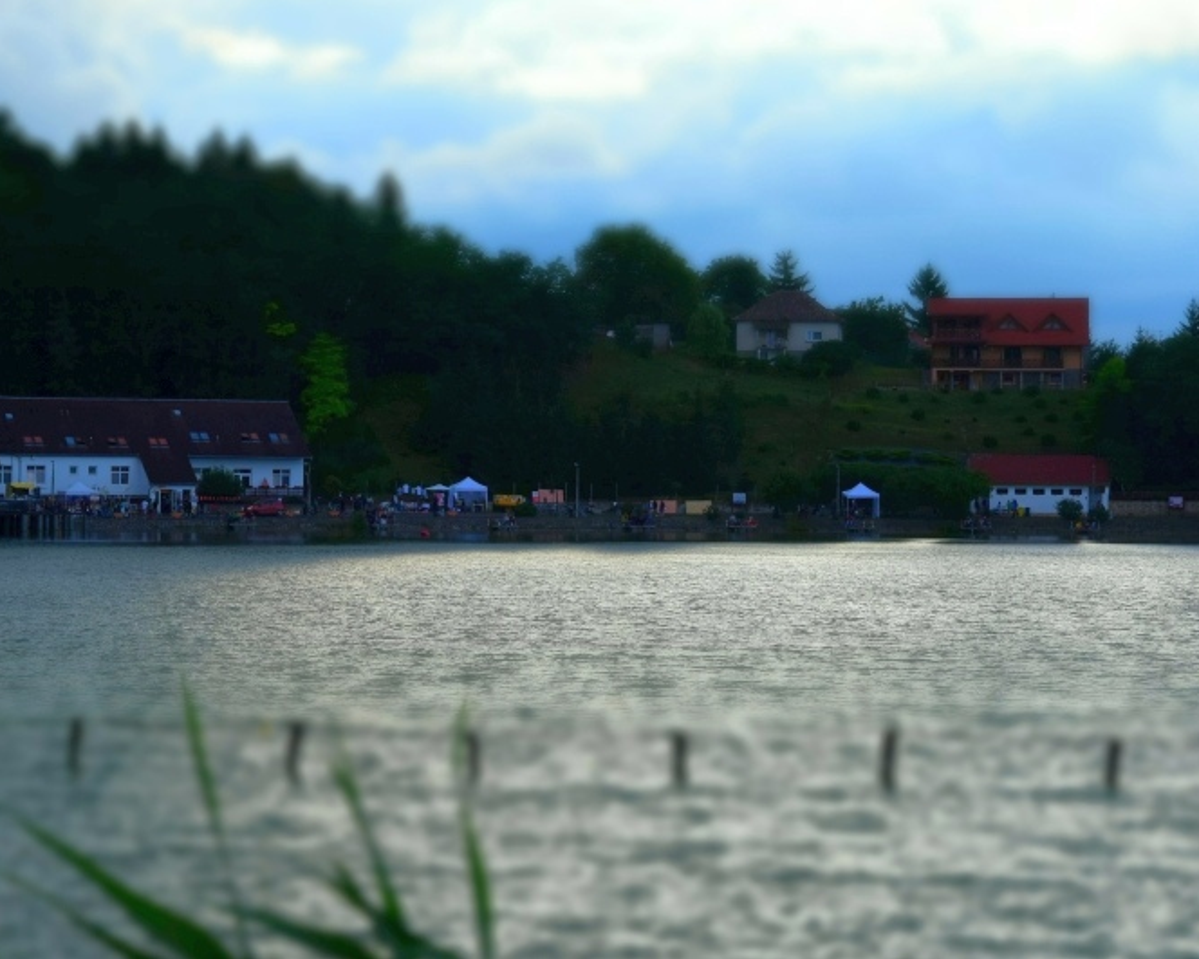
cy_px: 480
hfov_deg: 17.2
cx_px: 518
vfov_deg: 13.8
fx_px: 3974
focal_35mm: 112
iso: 400
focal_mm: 66
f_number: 9
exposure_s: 1/160
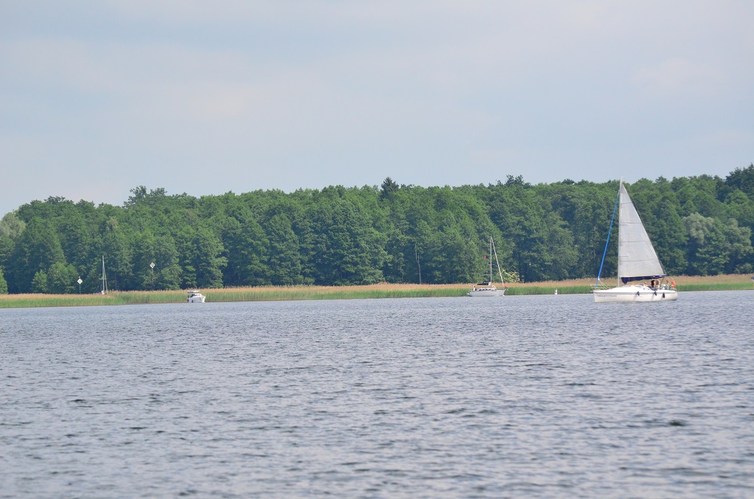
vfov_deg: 6.7
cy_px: 250
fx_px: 4231
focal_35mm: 202
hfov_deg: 10.2
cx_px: 377
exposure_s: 1/8000
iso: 1100
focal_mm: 135
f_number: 4.8
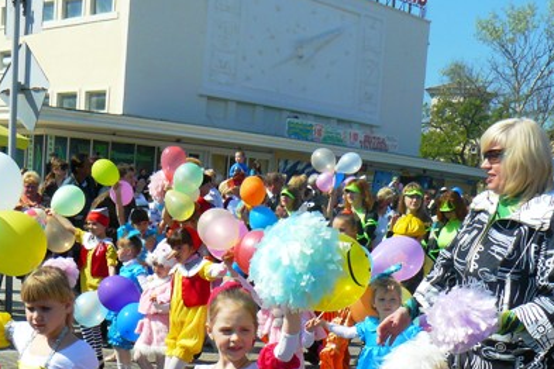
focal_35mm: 61
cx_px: 162
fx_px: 939
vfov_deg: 21.8
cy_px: 327
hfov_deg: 32.5
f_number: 6.3
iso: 100
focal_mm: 6
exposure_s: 1/400
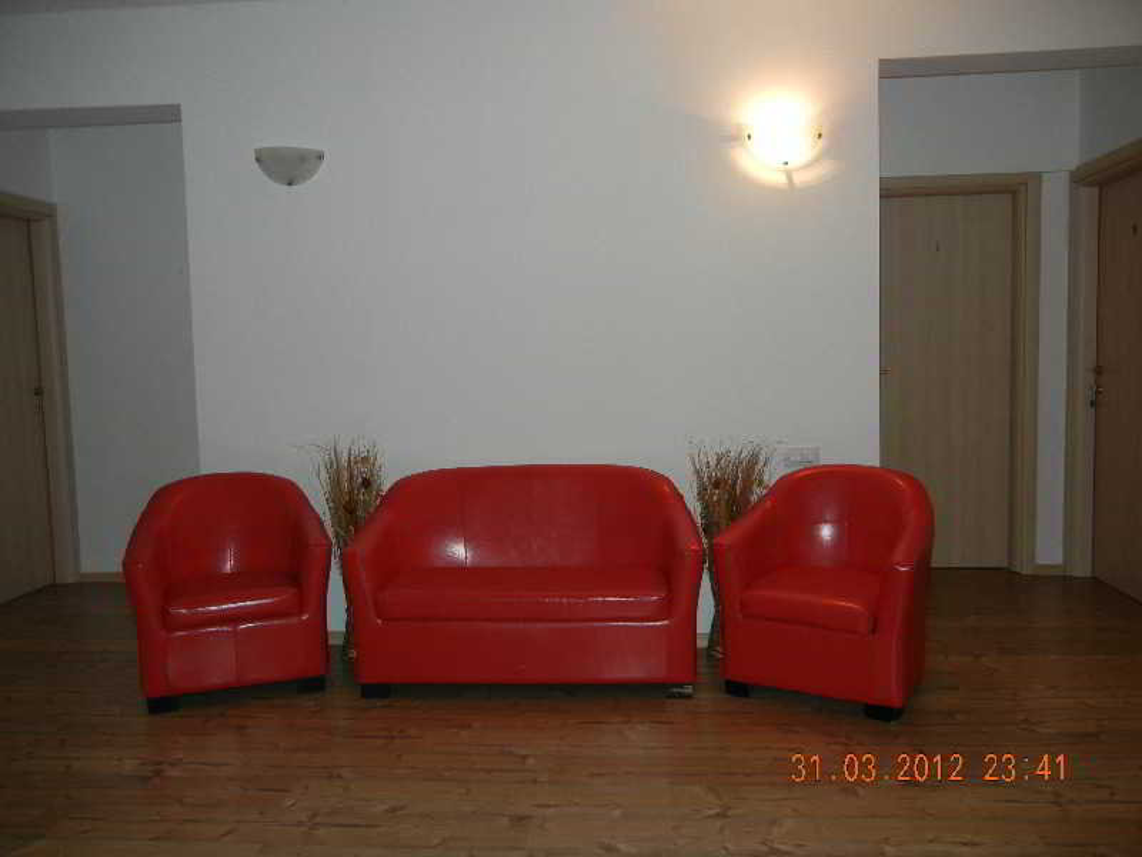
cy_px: 428
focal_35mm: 30
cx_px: 571
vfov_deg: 46.8
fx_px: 990
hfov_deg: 60.0
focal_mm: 5.4
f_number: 3.5
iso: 200
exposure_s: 1/30
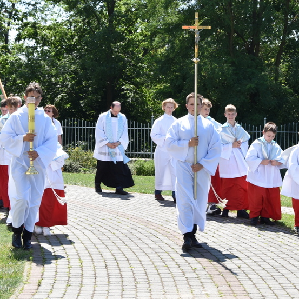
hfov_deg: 18.5
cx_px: 178
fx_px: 919
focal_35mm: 94
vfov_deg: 18.5
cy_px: 122
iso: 100
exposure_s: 1/160
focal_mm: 34
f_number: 6.3
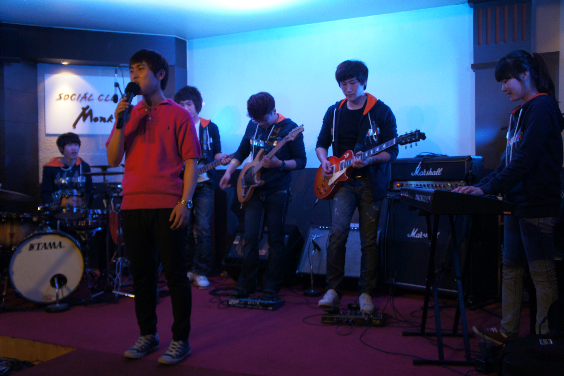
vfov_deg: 38.3
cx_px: 282
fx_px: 540
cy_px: 188
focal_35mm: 34
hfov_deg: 55.1
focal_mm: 23
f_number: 4
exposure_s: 1/40
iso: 500
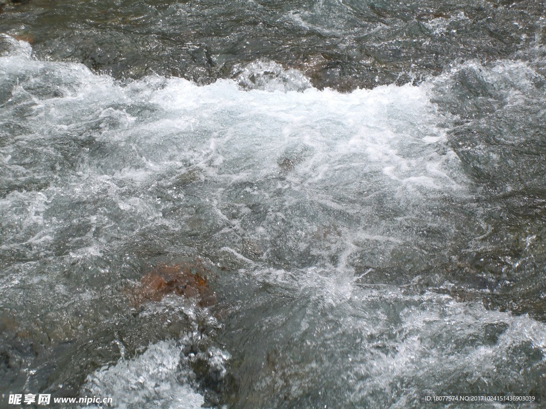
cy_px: 204
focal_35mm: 114
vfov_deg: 13.0
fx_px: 1798
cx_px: 273
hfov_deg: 17.3
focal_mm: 23.7
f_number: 5.1
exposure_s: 1/250
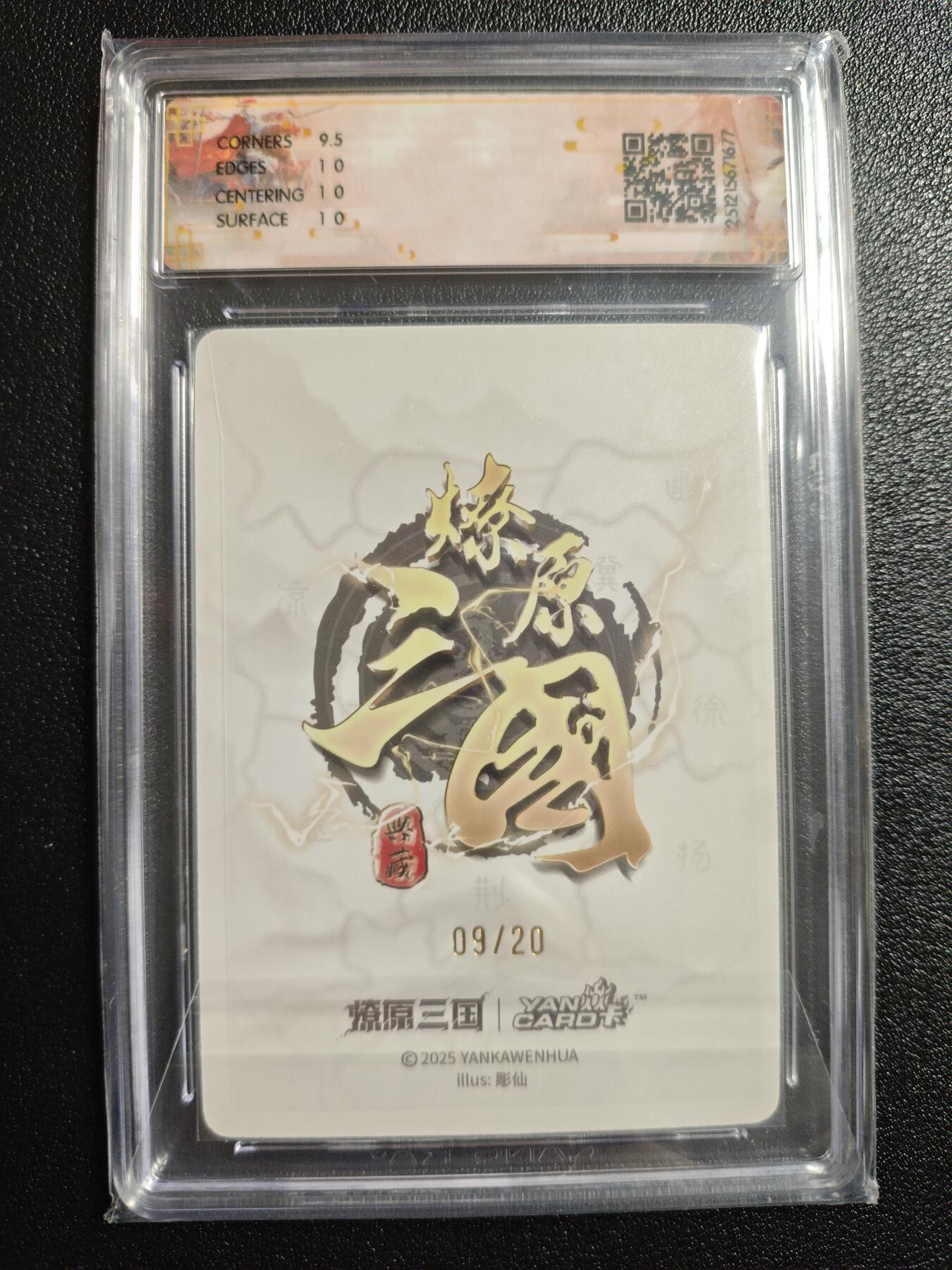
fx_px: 953
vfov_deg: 67.3
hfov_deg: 53.1
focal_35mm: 26
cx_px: 476
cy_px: 635
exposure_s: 1/100
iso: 400
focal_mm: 4.94
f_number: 1.5
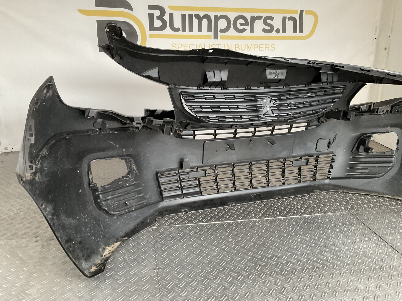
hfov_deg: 61.7
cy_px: 150
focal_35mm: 29
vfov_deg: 48.2
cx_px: 201
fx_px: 337
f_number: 1.8
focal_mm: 3
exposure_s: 1/50
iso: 250
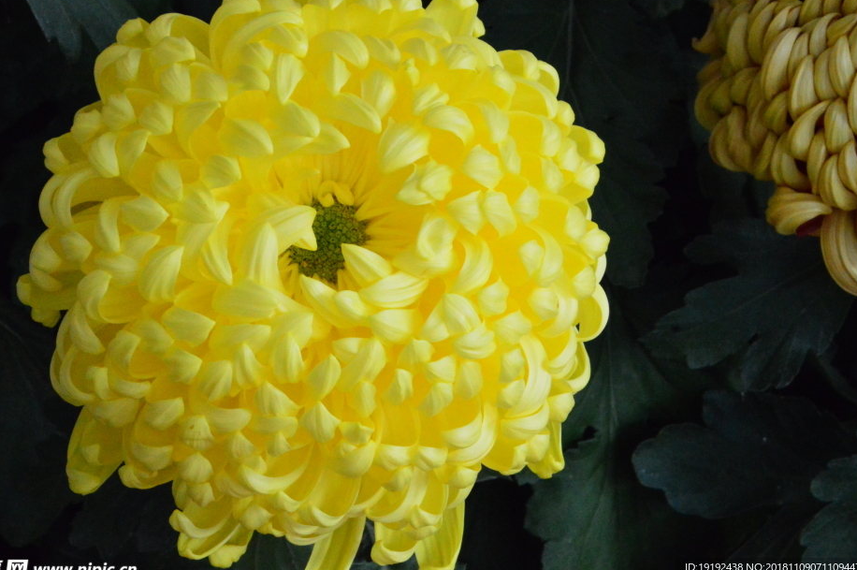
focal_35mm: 143
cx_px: 418
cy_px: 267
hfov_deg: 14.4
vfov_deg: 9.6
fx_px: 3391
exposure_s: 1/100
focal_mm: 85
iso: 6400
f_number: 22
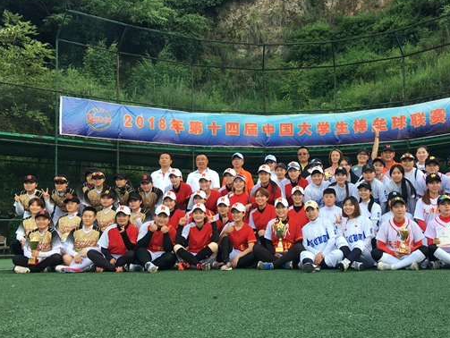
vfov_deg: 36.8
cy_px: 186
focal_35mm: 39
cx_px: 271
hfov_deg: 47.5
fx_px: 507
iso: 25
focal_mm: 4.15
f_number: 2.2
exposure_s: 1/116
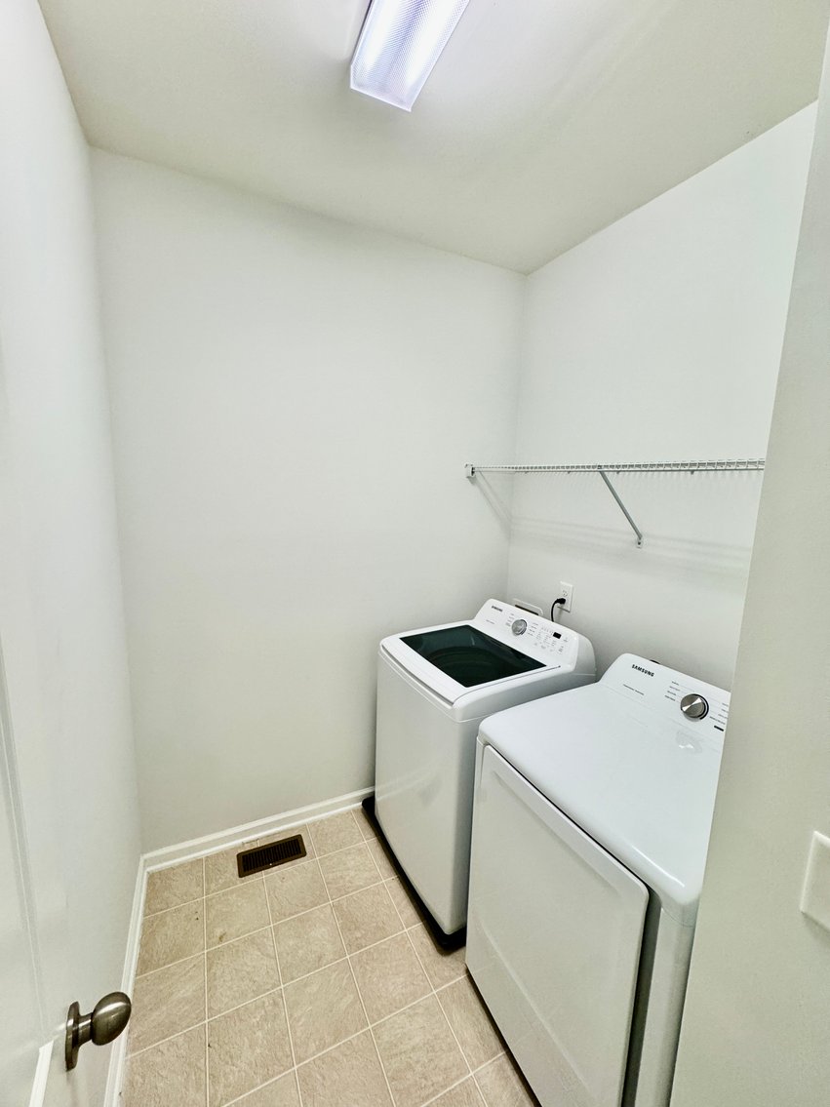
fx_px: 448
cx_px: 415
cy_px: 554
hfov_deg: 85.7
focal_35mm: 14
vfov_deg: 102.1
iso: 160
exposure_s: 1/120
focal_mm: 2.22
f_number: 2.2
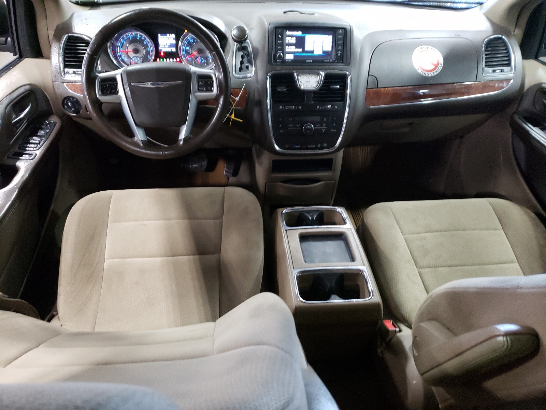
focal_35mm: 26
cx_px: 273
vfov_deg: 53.1
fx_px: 410
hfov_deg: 67.3
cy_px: 205
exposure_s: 1/30
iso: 417
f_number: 1.5
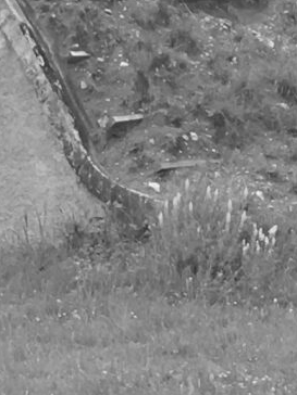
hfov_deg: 7.1
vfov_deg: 9.0
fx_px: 2334
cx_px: -264
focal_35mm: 204
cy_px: 865
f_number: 2.2
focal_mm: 4.15
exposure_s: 1/33
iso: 32
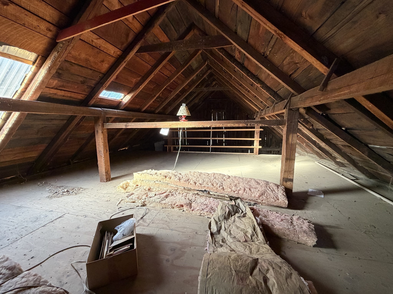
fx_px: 159
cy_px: 147
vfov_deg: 85.7
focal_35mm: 14
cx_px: 196
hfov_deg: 102.1
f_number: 2.2
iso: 320
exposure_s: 1/67
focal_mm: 2.22
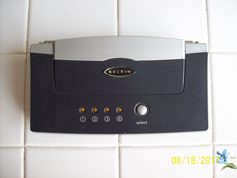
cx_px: 118
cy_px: 89
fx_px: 246
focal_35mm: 36
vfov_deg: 39.7
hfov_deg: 51.4
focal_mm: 6
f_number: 2.7
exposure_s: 1/66
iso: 80
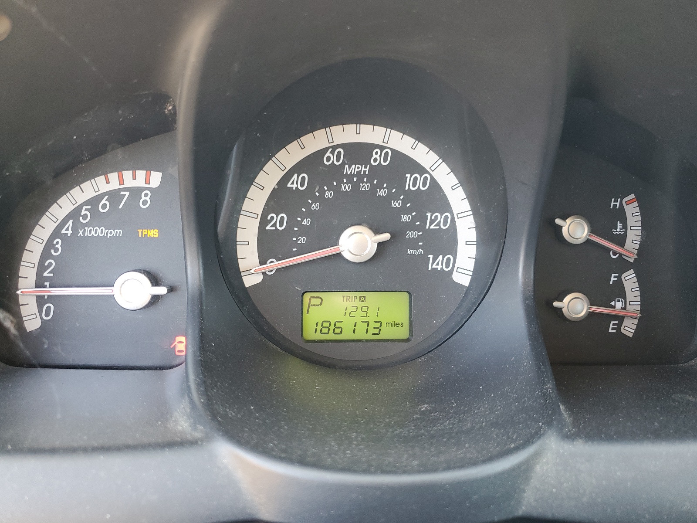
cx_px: 348
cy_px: 262
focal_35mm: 26
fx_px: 524
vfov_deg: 53.1
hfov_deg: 67.3
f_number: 1.5
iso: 94
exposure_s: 1/60.2
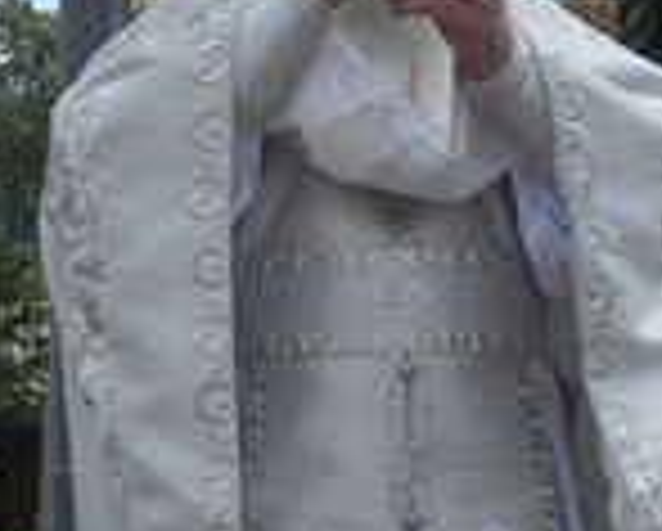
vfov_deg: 14.0
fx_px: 2158
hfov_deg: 17.4
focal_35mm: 110
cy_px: 245
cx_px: 266
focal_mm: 18
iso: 2000
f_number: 18
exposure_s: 1/1250
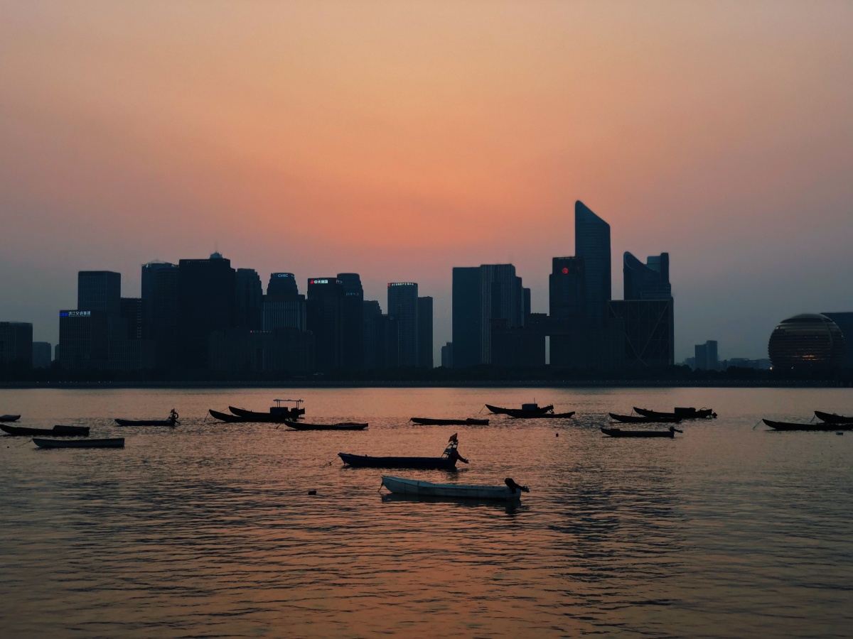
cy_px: 320
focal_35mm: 52
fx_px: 1281
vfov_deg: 28.0
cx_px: 426
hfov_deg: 36.8
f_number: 2.4
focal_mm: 6
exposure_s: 1/50
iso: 16
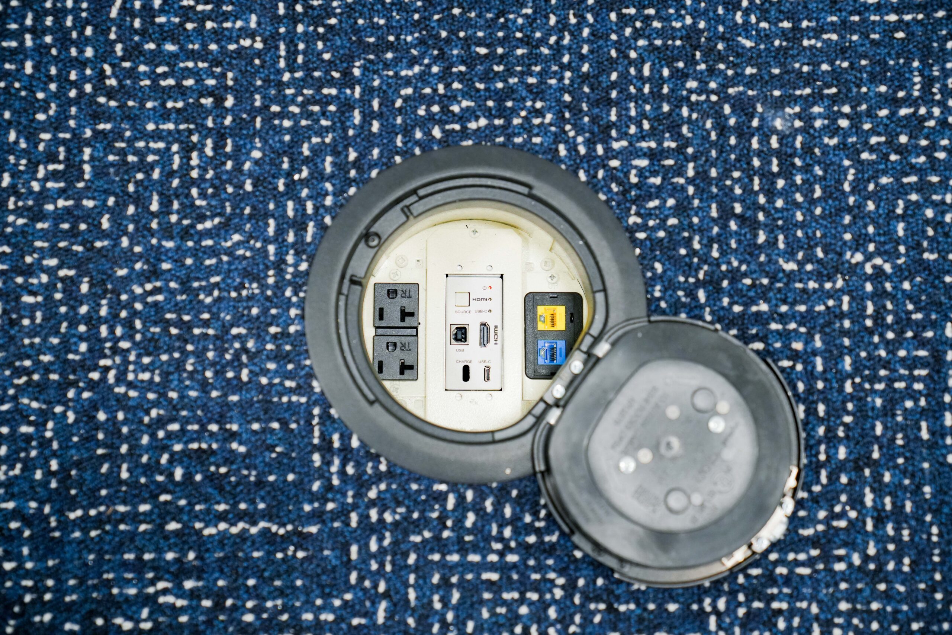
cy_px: 318
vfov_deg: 19.5
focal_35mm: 70
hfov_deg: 28.8
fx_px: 1851
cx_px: 476
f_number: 3.2
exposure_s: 1/160
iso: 1600
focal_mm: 70
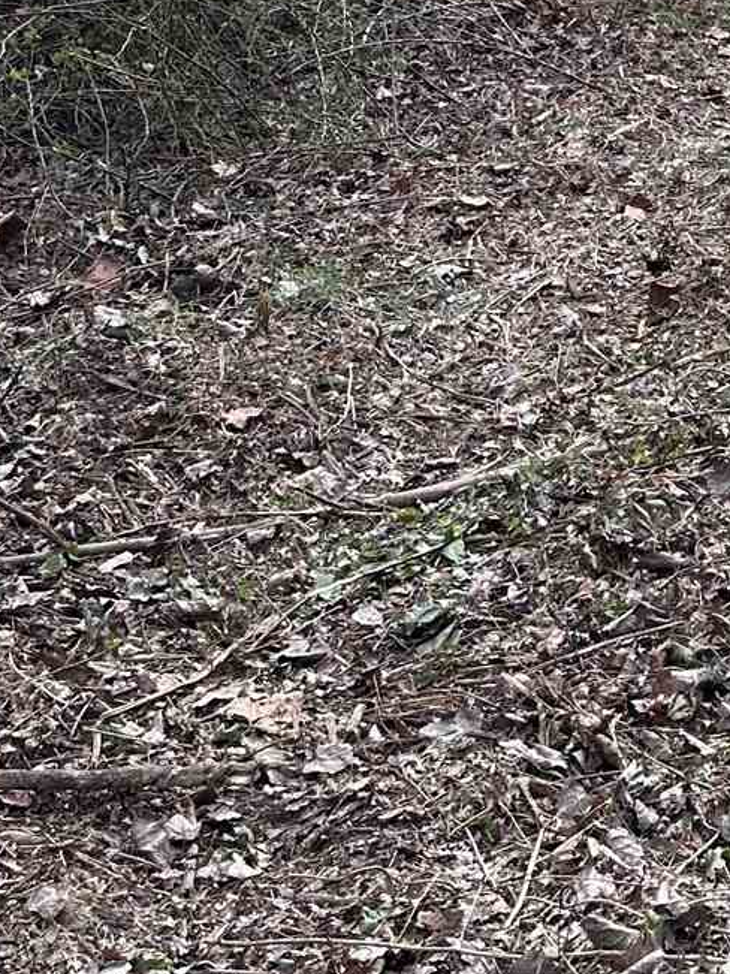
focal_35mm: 85
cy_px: -165
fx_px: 2391
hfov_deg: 16.8
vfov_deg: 21.5
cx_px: 796
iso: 80
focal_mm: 6.86
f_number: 1.78
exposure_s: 1/546
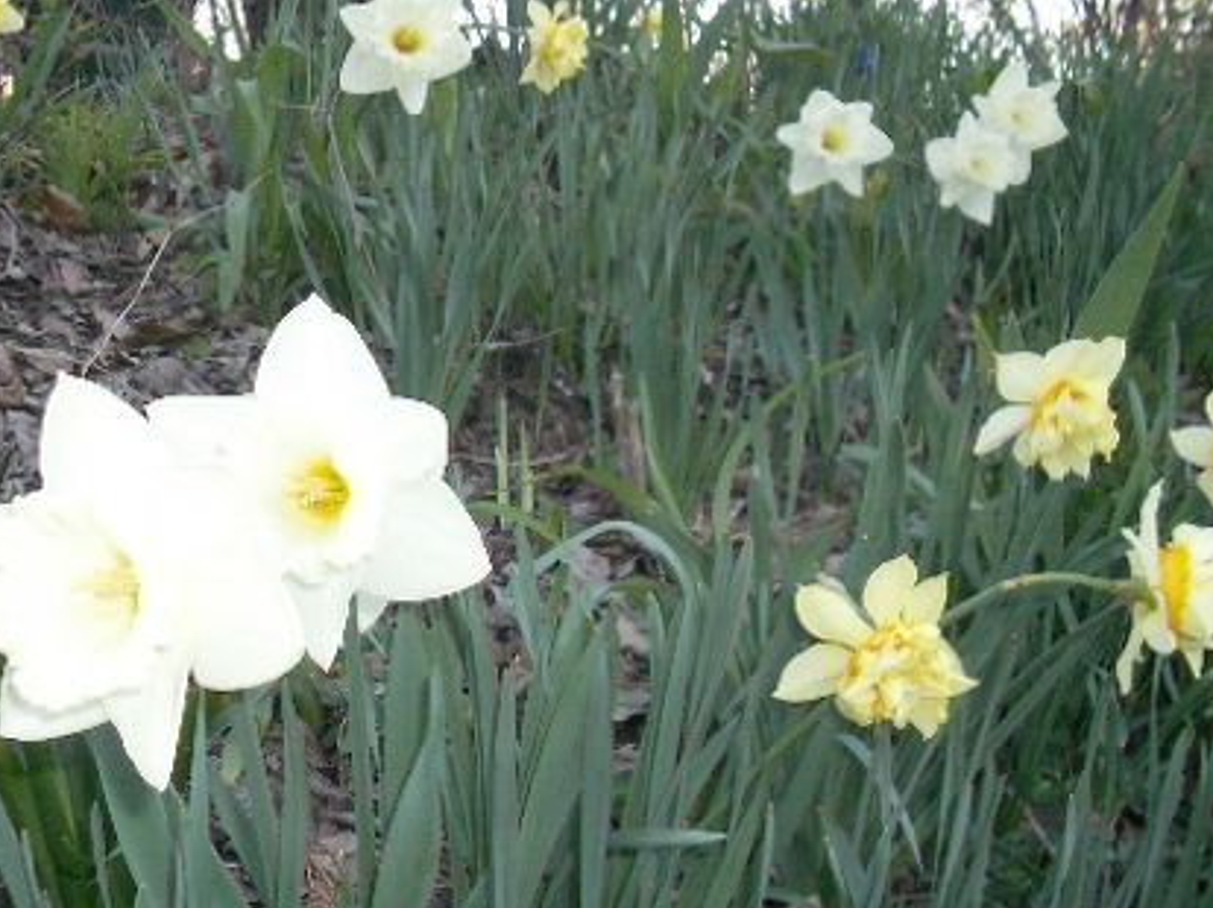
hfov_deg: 34.3
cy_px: 640
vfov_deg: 26.3
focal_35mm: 55
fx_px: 1926
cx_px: 319
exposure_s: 1/125
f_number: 2.6
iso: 100
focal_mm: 5.8
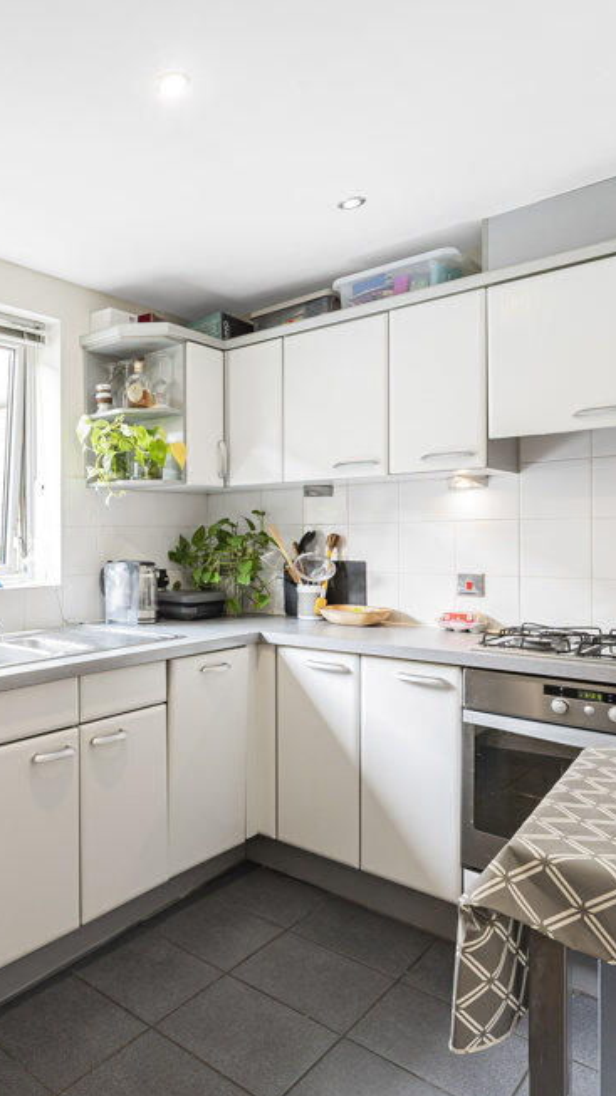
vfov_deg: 78.7
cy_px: 546
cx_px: 32
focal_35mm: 23
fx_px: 668
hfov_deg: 43.9
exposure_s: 1/1.67
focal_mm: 14
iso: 160
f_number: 14
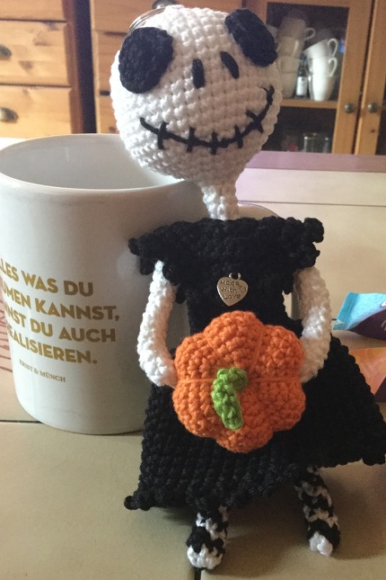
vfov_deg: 48.3
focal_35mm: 40
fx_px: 643
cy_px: 334
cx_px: 251
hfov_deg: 33.2
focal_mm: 3.3
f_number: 2.4
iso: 400
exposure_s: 1/17
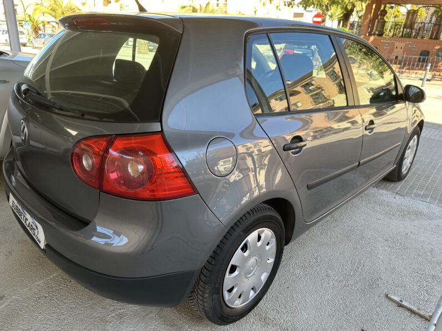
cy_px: 166
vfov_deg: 56.8
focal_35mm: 24
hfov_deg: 71.6
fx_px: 306
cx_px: 221
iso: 80
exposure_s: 1/368
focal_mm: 6.86
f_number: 1.78
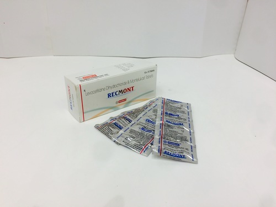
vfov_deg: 48.2
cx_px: 138
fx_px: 231
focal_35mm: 29
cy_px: 104
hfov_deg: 61.7
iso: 40
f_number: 2.2
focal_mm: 4.15
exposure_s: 1/33
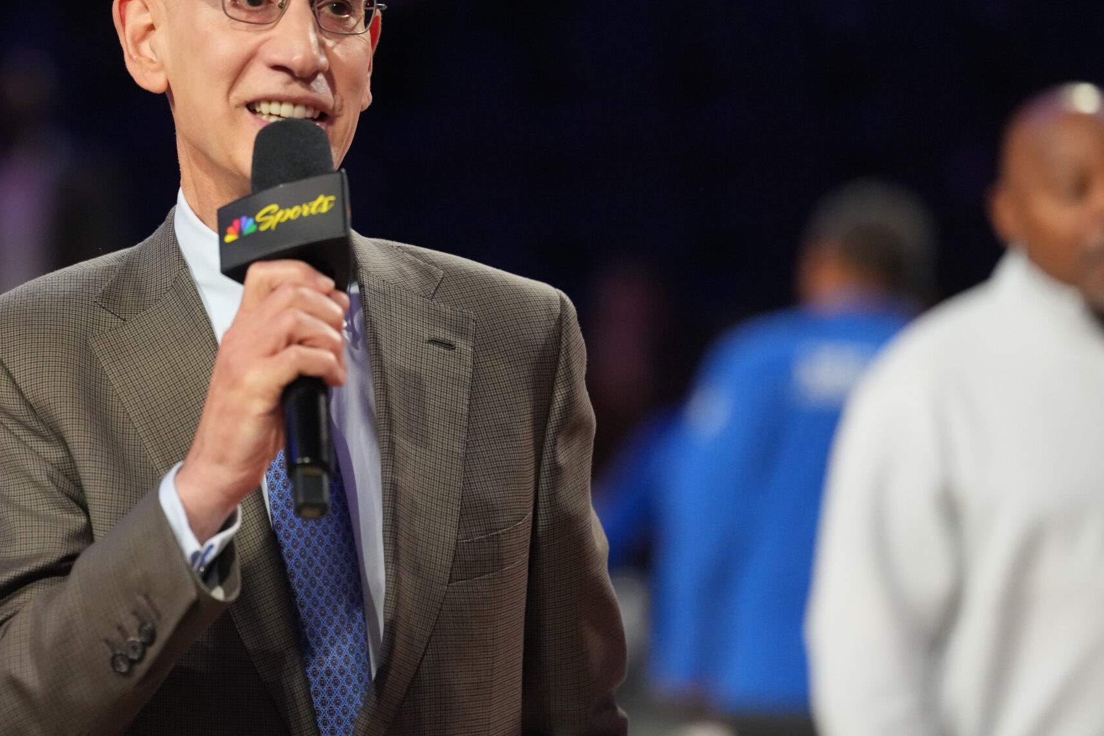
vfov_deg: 6.1
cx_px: 310
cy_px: 269
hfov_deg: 9.1
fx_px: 6931
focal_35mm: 226
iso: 5000
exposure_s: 1/2000
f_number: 2.5
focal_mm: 150
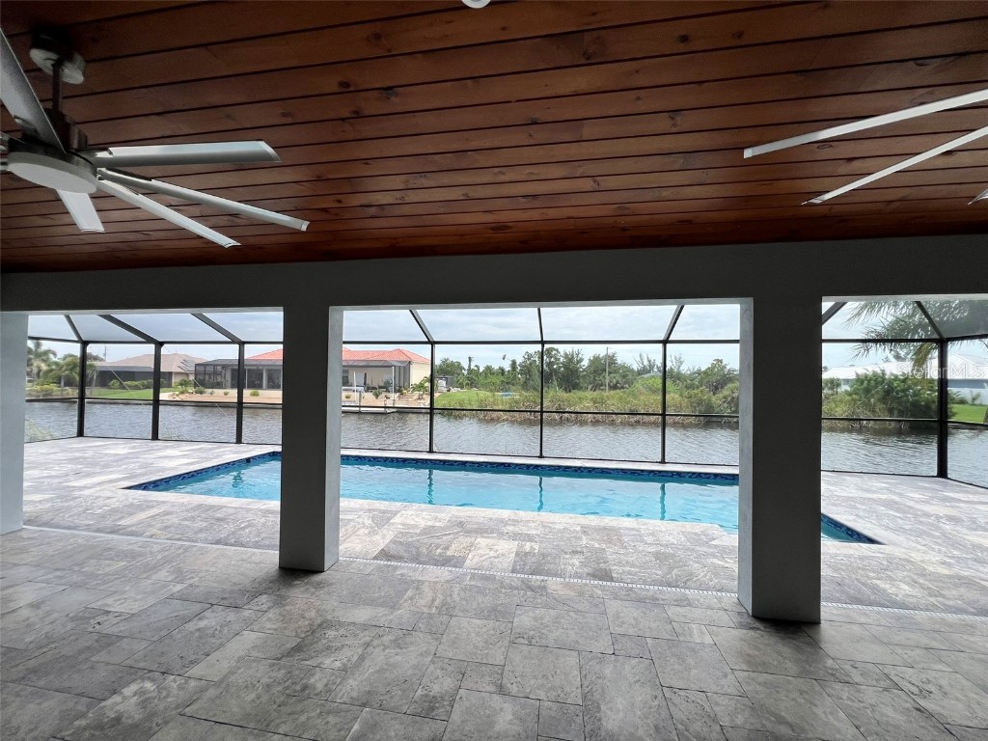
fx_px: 371
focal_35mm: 13
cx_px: 494
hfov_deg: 106.2
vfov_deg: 89.9
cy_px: 370
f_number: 1.8
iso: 32
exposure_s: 1/752
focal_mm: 1.57
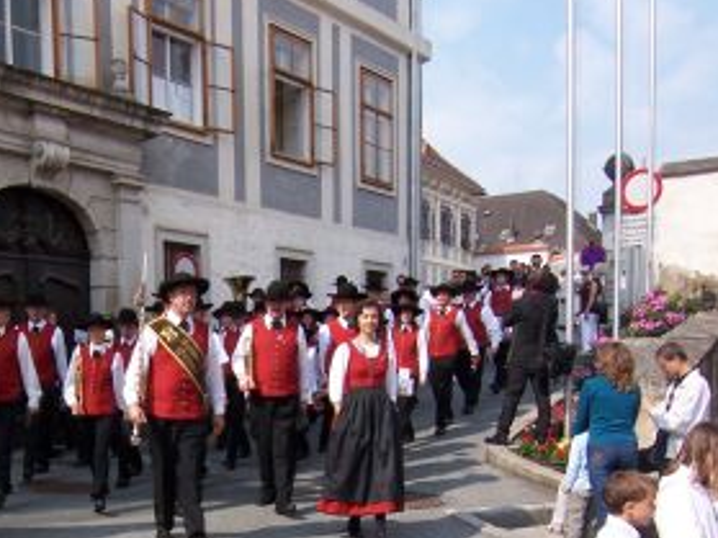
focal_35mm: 44
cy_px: 497
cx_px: 179
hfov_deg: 41.7
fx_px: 912
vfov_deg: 31.2
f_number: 5.6
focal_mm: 3.8
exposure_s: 1/200
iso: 64
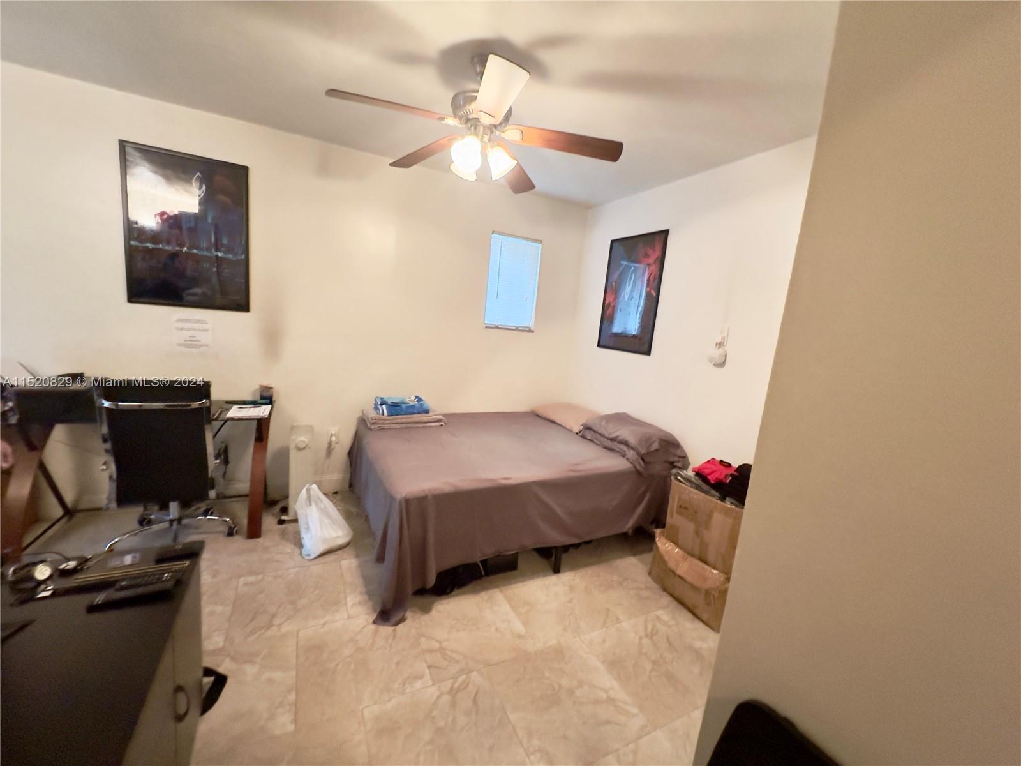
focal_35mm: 14
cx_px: 510
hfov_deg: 102.1
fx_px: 413
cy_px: 383
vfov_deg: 85.7
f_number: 2.2
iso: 800
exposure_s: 1/60
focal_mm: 2.22
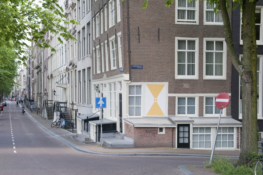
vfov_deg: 34.2
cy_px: 87
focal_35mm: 39
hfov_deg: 49.6
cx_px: 133
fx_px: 285
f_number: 7.1
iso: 400
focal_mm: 38
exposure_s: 1/160
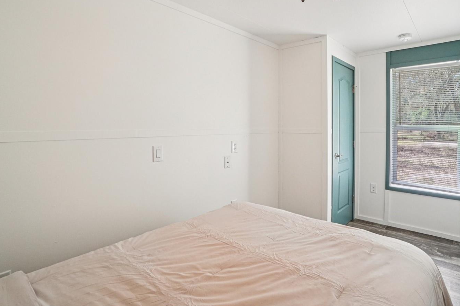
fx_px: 230
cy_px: 125
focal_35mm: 18
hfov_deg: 89.4
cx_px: 263
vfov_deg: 66.8
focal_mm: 10
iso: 320
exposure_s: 1/30
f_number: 8
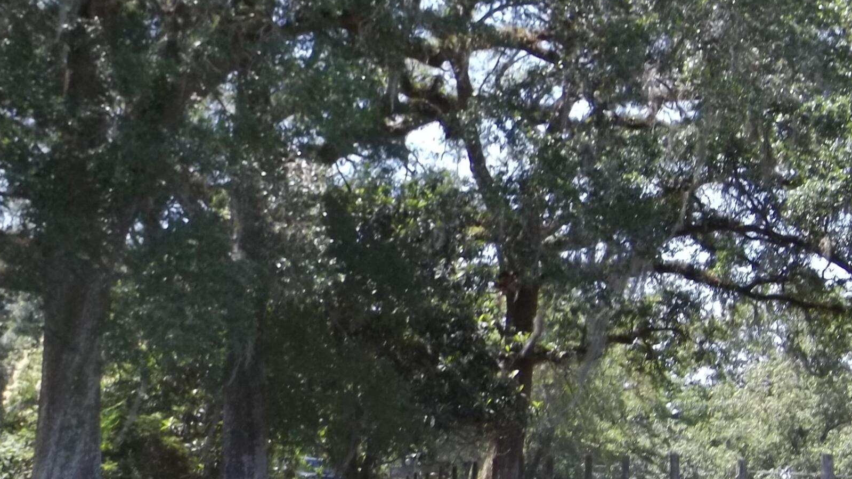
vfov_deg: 12.9
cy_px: 270
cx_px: 224
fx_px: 2124
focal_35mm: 94
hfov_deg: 22.5
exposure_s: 1/160
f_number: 3.7
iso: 64
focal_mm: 8.3
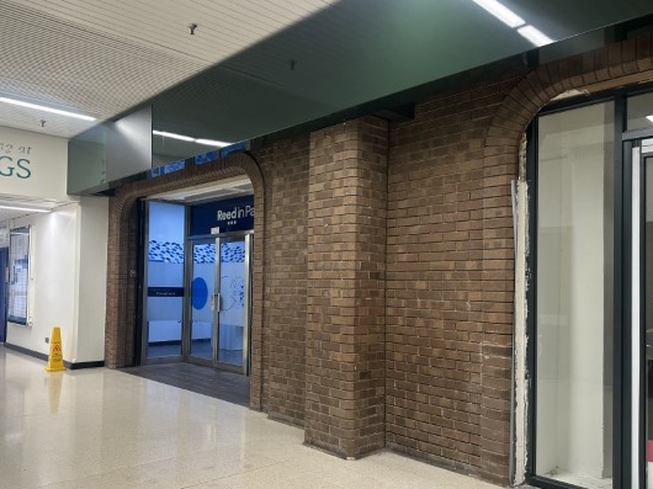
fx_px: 547
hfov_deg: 61.5
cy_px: 269
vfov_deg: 48.1
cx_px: 283
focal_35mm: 29
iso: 160
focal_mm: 6.86
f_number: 1.78
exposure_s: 1/100
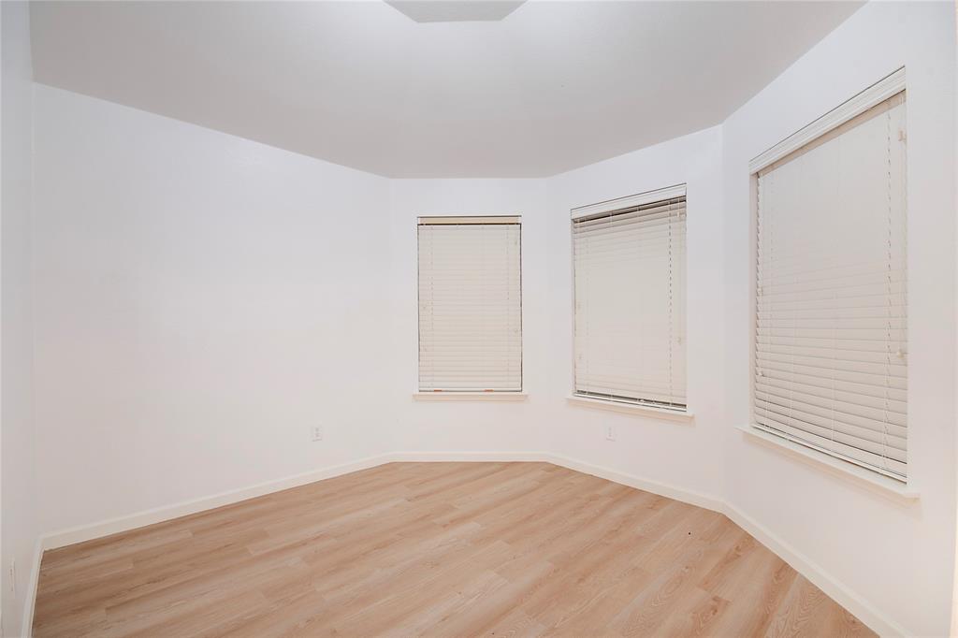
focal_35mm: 15
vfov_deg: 77.3
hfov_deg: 100.4
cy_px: 319
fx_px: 399
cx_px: 479
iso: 100
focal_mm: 10
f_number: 11
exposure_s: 1
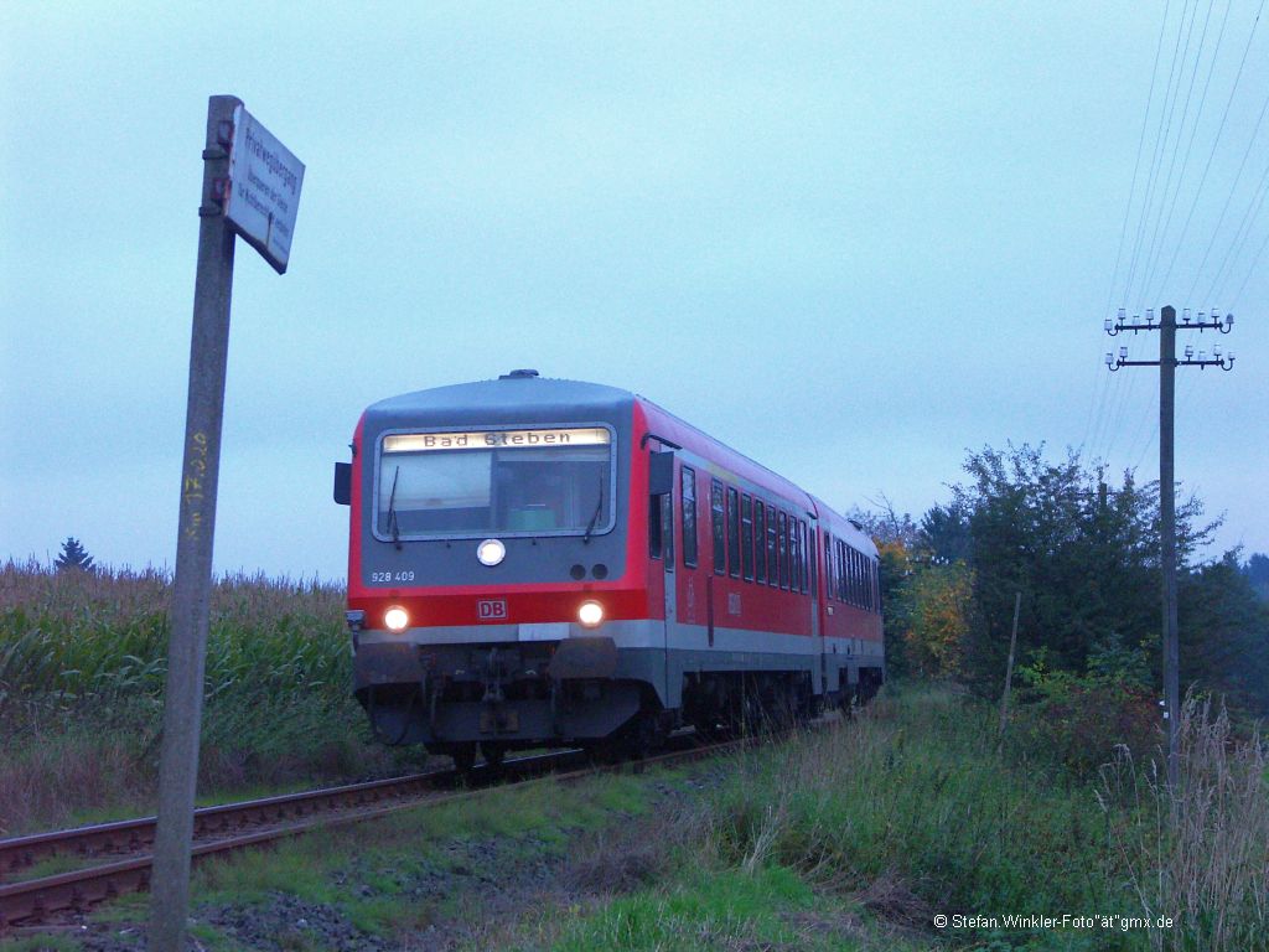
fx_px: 4033
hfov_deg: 17.9
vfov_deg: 13.5
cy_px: 476
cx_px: 634
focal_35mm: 110
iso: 200
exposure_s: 1/250
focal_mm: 28.15
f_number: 4
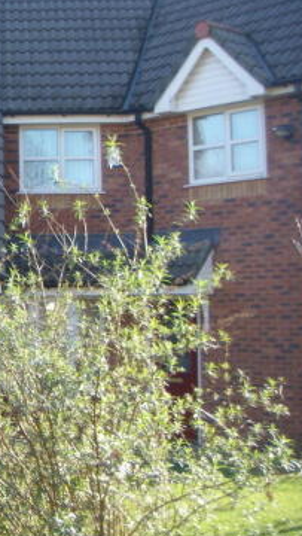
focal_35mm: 67
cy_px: 249
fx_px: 952
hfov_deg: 16.8
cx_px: -109
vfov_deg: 31.4
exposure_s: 1/152
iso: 64
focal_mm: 6.4
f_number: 3.5
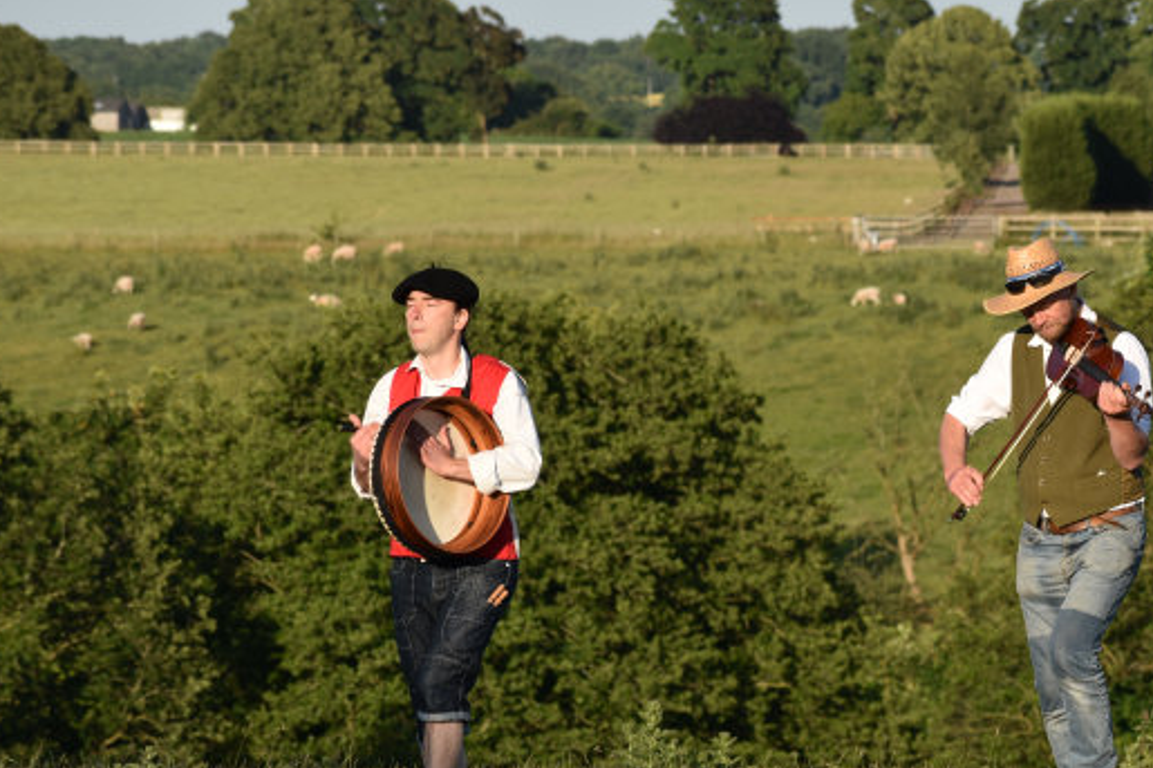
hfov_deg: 6.8
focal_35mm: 303
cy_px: 491
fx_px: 9701
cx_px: 844
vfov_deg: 4.5
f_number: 8
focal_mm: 130
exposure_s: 1/250
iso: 100
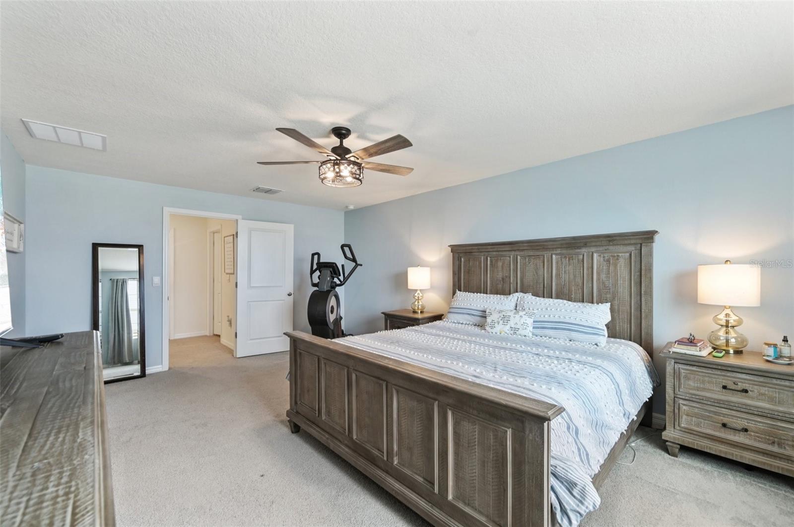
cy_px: 264
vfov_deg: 81.1
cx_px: 397
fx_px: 308
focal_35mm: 14
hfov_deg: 104.3
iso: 400
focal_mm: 14
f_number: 8
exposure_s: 1/25
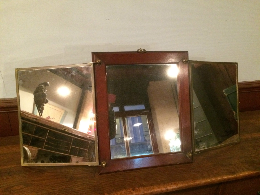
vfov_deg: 48.2
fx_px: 218
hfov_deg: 61.7
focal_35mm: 29
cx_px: 130
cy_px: 98
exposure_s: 1/15
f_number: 2.2
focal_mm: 4.15
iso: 500
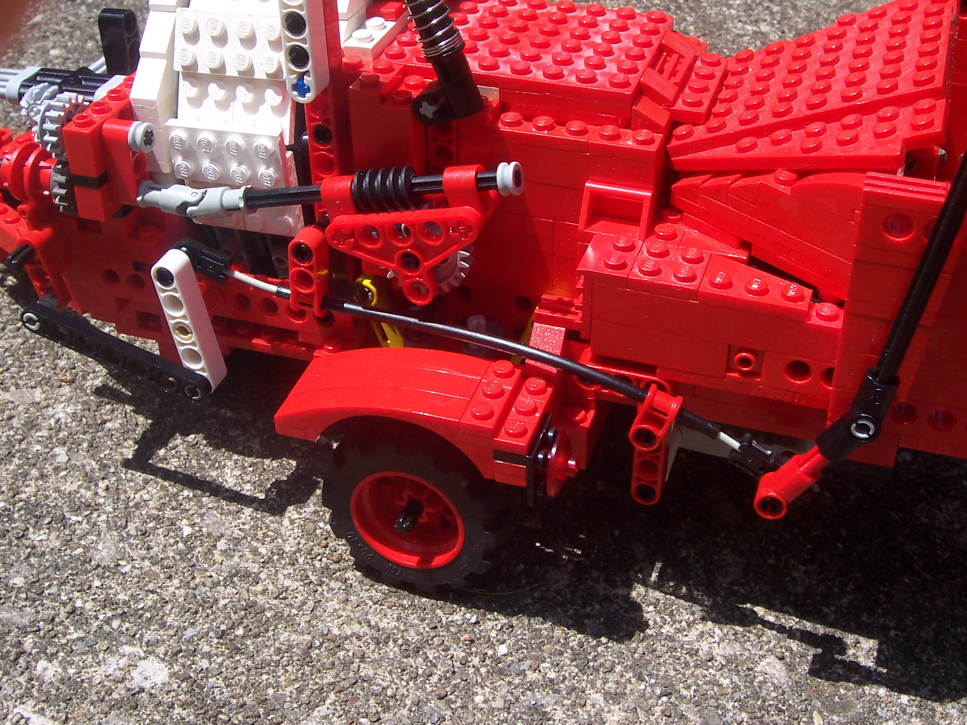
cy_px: 362
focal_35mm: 46
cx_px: 484
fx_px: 1285
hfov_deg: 41.2
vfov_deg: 31.5
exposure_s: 1/350
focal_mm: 7
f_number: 5.6
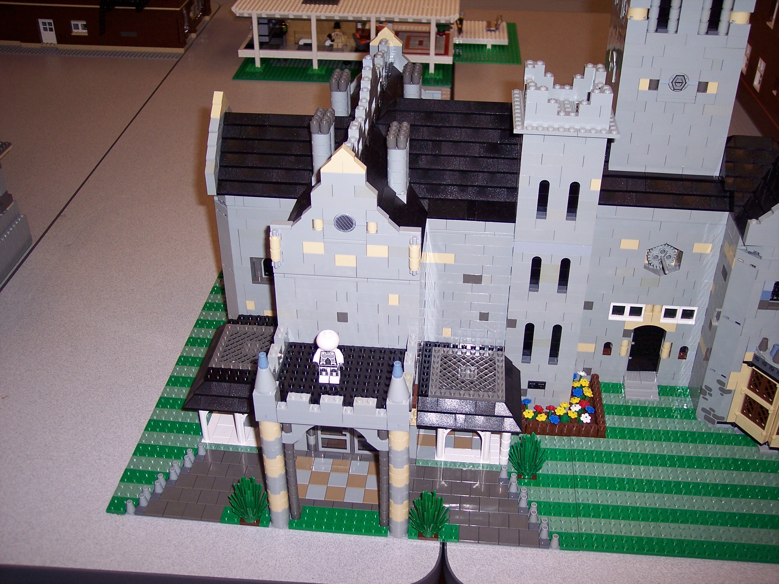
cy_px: 292
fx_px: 878
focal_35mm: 39
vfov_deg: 36.8
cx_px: 390
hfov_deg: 47.9
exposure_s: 1/60
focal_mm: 8
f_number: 2.8
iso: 100
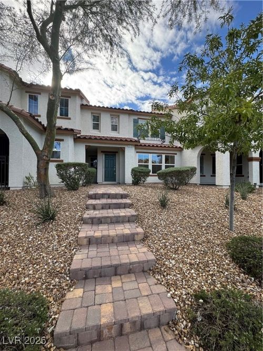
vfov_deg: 102.1
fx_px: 142
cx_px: 132
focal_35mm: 14
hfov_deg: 85.7
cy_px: 176
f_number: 2.2
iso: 40
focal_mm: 2.22
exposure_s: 1/453
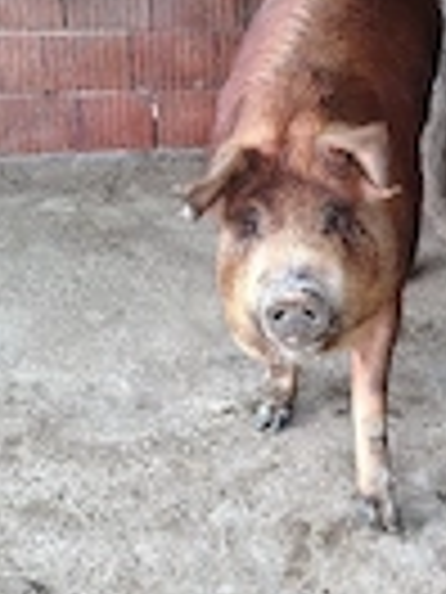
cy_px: 216
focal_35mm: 73
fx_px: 1254
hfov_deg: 19.9
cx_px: 378
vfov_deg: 26.6
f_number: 1.8
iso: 639
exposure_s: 1/100
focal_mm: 5.56
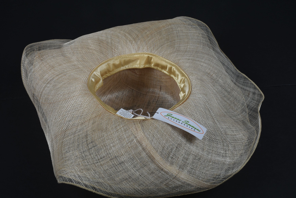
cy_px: 99
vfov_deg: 20.2
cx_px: 148
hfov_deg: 29.8
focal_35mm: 68
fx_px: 555
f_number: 20
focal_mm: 45
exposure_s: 1/125
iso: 200
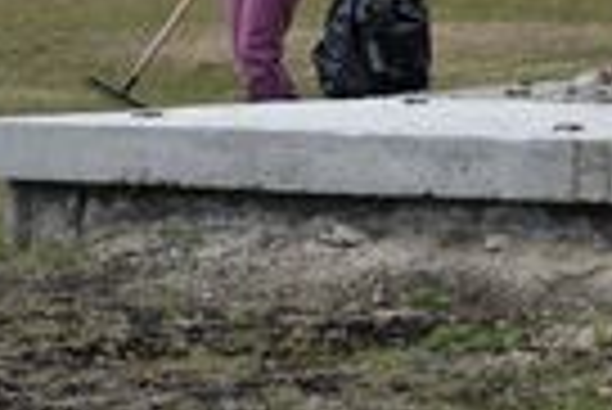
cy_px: -169
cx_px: 270
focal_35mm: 330
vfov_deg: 4.2
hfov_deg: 6.2
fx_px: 5624
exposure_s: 1/1600
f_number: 6.3
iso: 400
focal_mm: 75
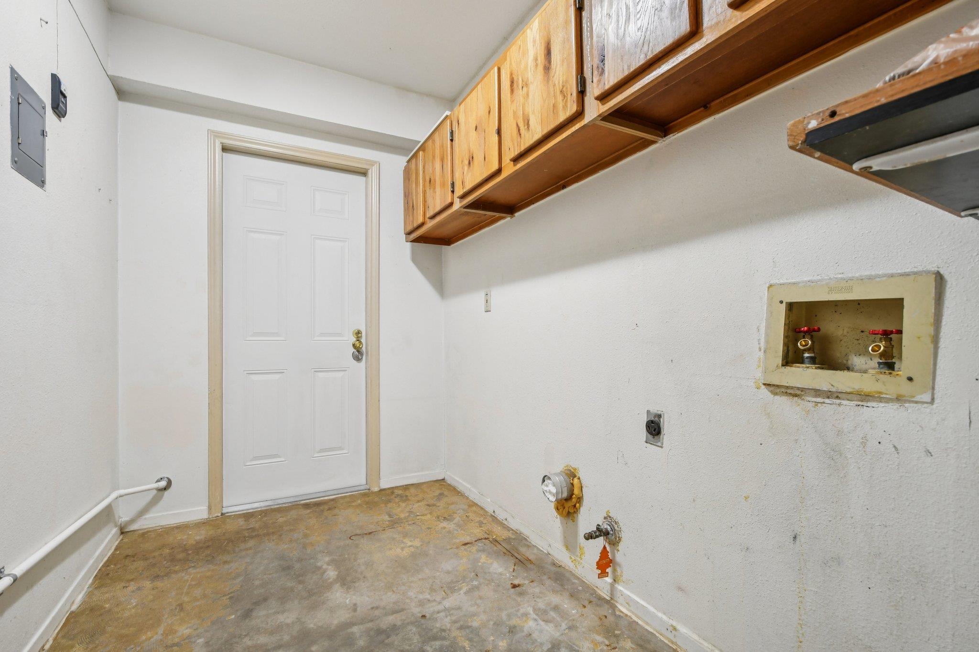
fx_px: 408
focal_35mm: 15
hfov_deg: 100.4
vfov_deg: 77.3
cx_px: 490
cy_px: 326
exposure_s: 1/8
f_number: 8
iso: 400
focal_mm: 10
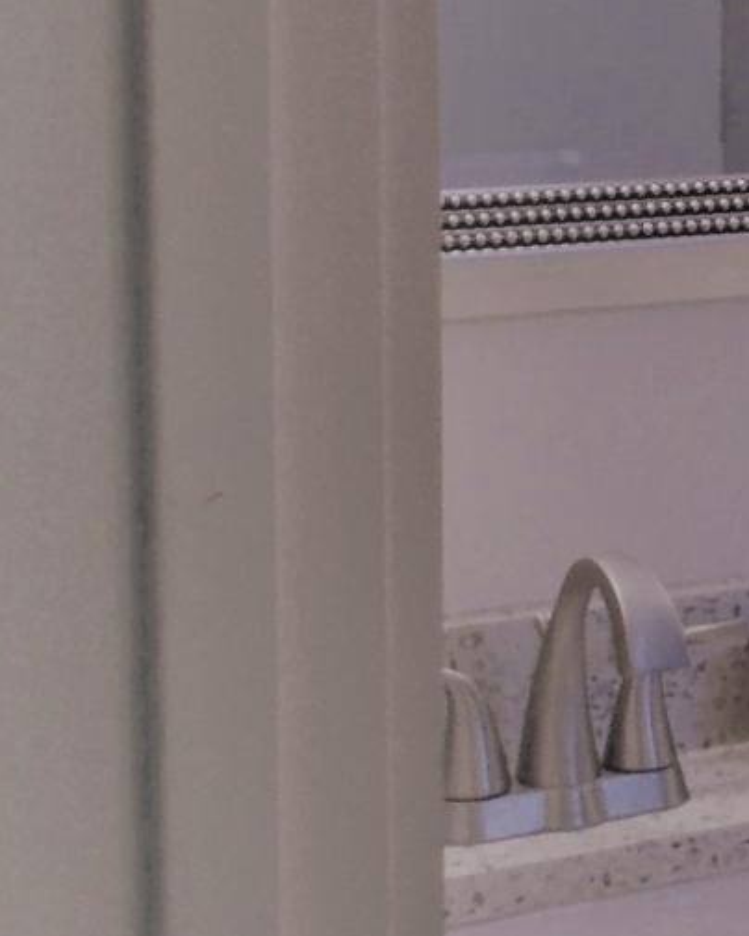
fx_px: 3103
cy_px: 177
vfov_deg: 17.0
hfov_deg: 12.5
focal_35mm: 112
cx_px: 1375
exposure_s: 1/30
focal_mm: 4.1
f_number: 3.3
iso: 80
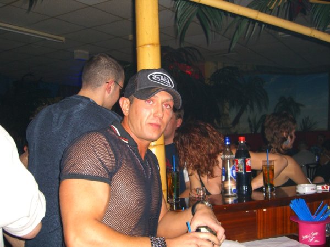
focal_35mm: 38
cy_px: 124
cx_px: 165
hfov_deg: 49.0
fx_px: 362
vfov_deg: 37.7
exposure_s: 1/60
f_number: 2.8
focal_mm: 7.9
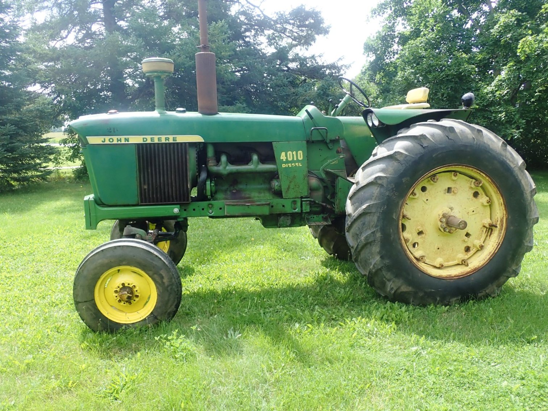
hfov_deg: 60.0
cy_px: 206
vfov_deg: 46.8
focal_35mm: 30
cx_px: 274
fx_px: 475
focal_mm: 5.5
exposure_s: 1/250
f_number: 3.2
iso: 100
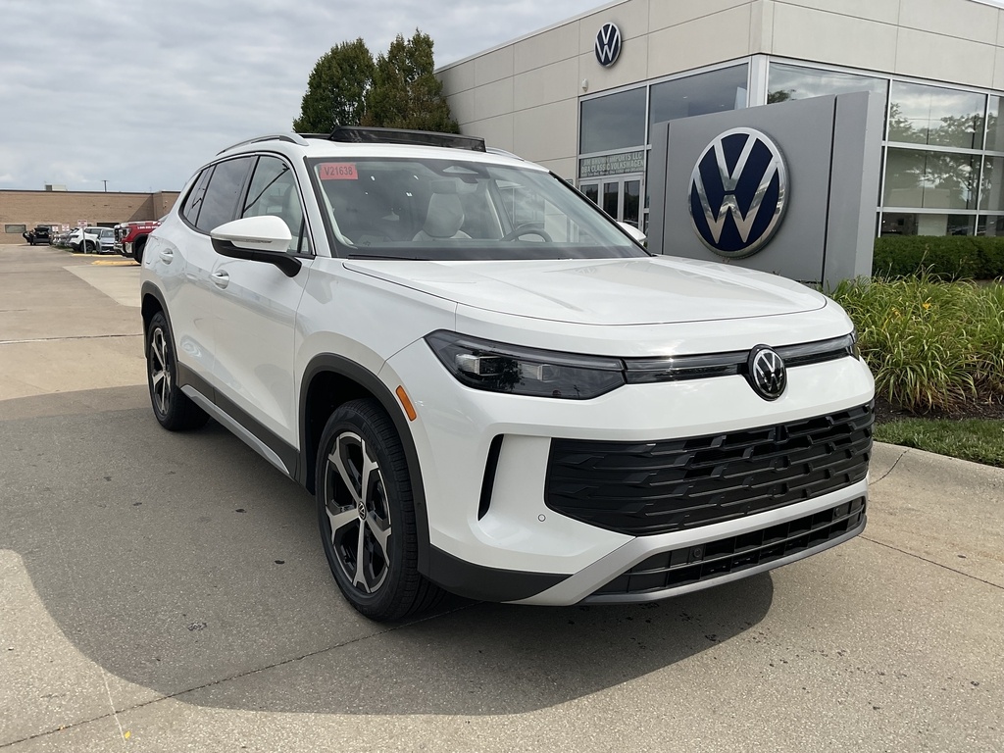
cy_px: 376
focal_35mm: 29
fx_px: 841
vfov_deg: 48.2
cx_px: 502
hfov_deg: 61.7
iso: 16
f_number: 1.8
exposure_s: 1/1912
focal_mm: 3
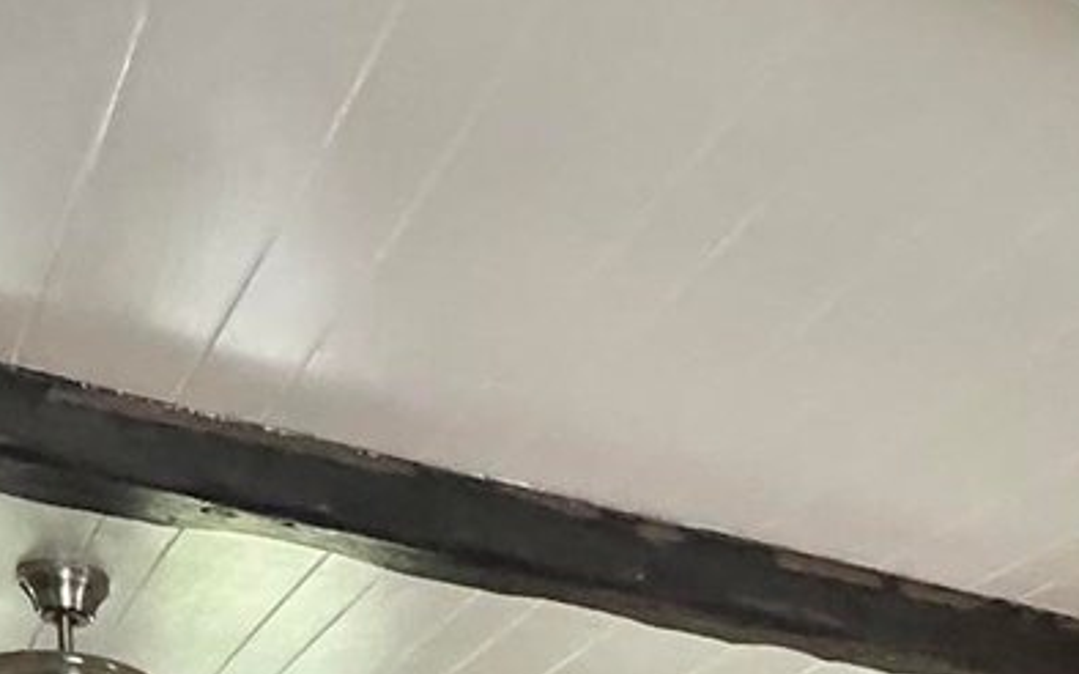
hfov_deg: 35.3
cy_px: 1374
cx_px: 733
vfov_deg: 16.7
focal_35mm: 57
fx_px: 1676
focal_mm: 2.22
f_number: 2.2
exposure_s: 1/60
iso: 1000
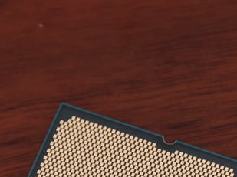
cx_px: 110
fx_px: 2619
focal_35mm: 383
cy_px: 236
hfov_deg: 5.2
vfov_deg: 3.9
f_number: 5.6
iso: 1600
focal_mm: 120
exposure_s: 1/60
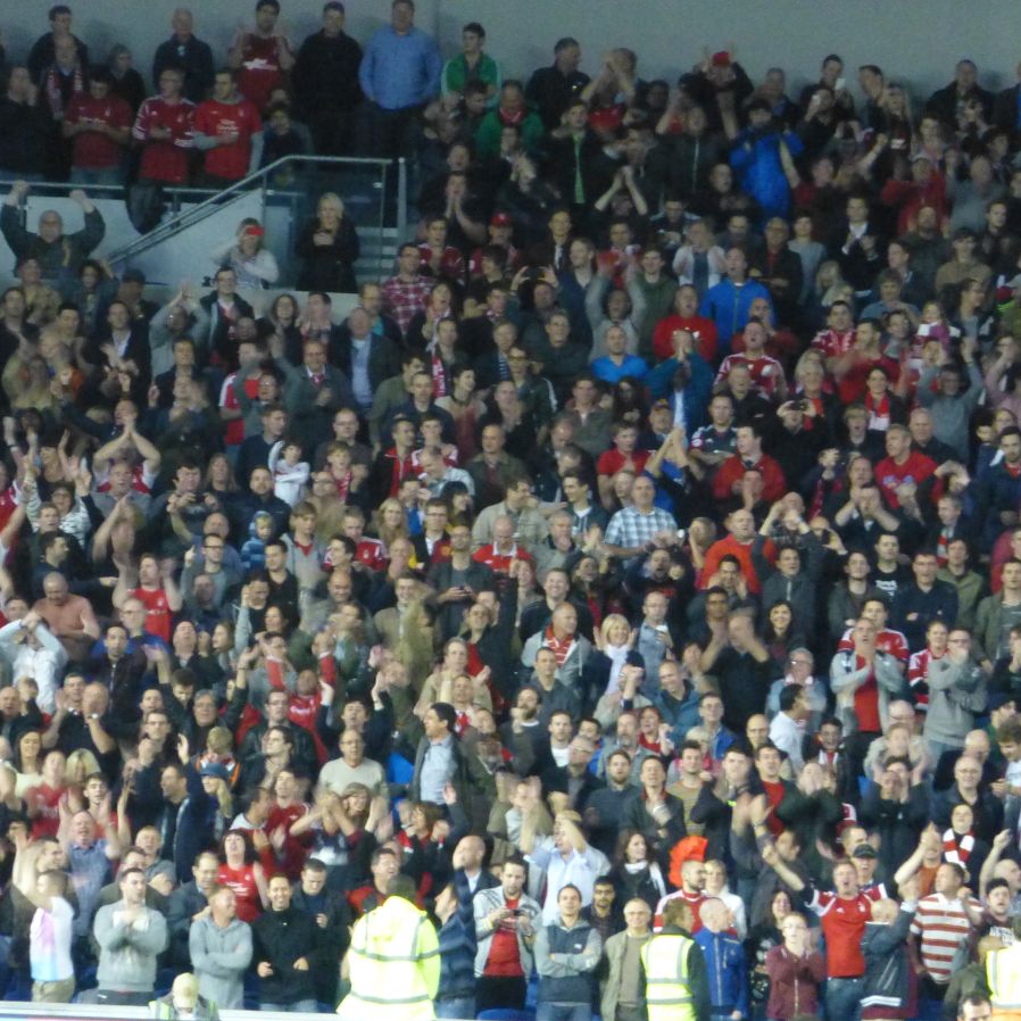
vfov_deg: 3.1
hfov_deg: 3.1
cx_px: 364
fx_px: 18921
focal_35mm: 567
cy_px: 510
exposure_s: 1/15
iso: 1600
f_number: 6.4
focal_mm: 86
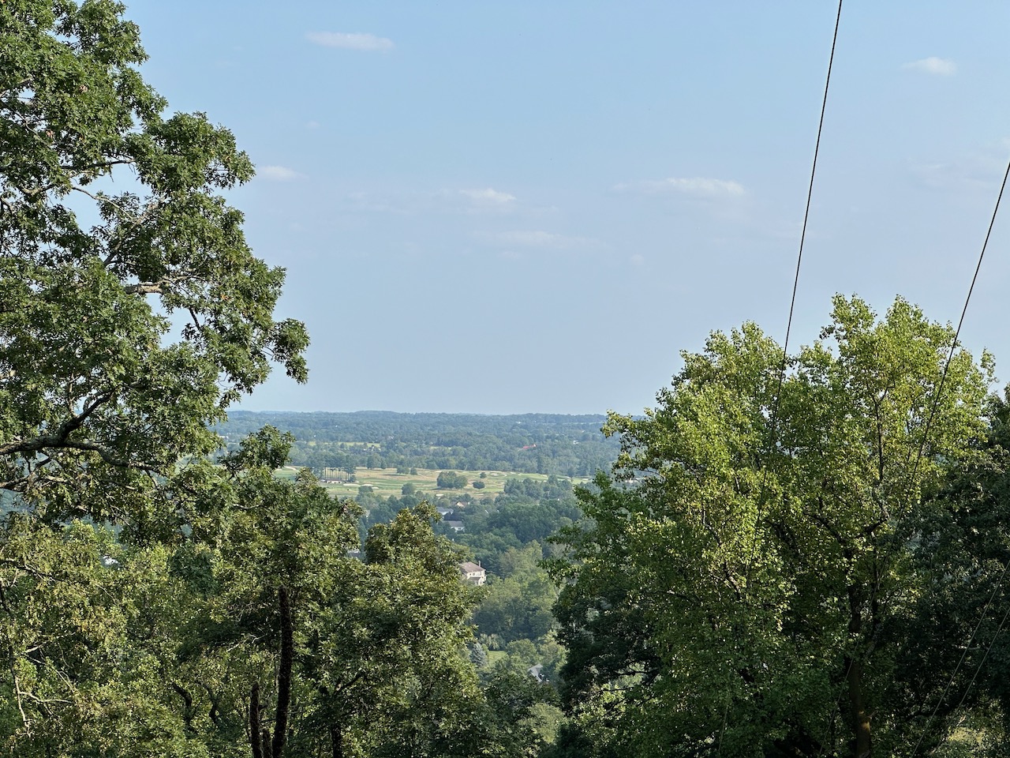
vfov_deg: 19.1
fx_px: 2247
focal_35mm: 77
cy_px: 379
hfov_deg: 25.3
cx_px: 505
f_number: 2.8
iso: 32
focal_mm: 9
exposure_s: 1/630
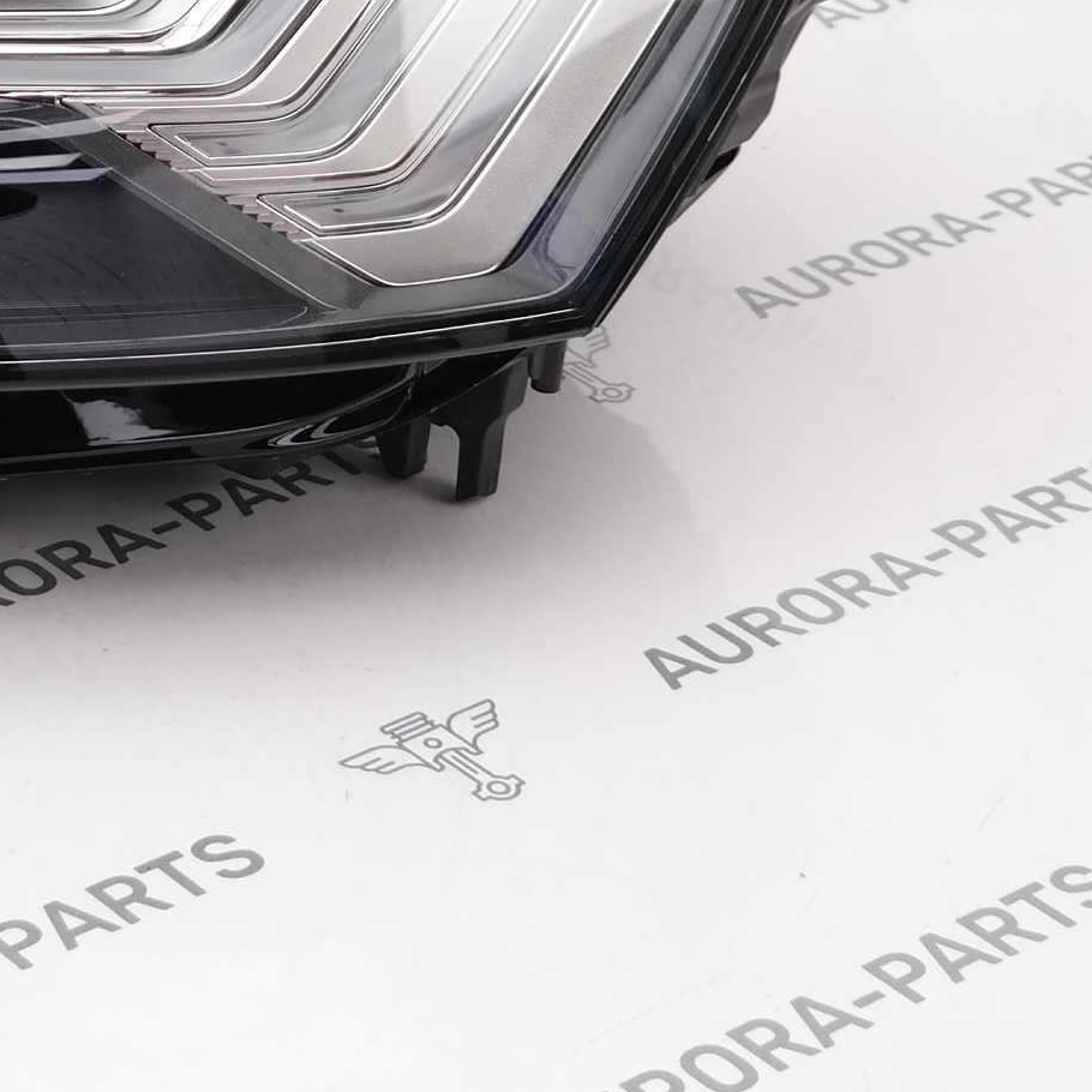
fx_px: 4925
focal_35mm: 138
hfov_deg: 12.3
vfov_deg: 12.4
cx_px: -270
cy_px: -113
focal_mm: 25
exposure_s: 1/100
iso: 100
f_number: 4
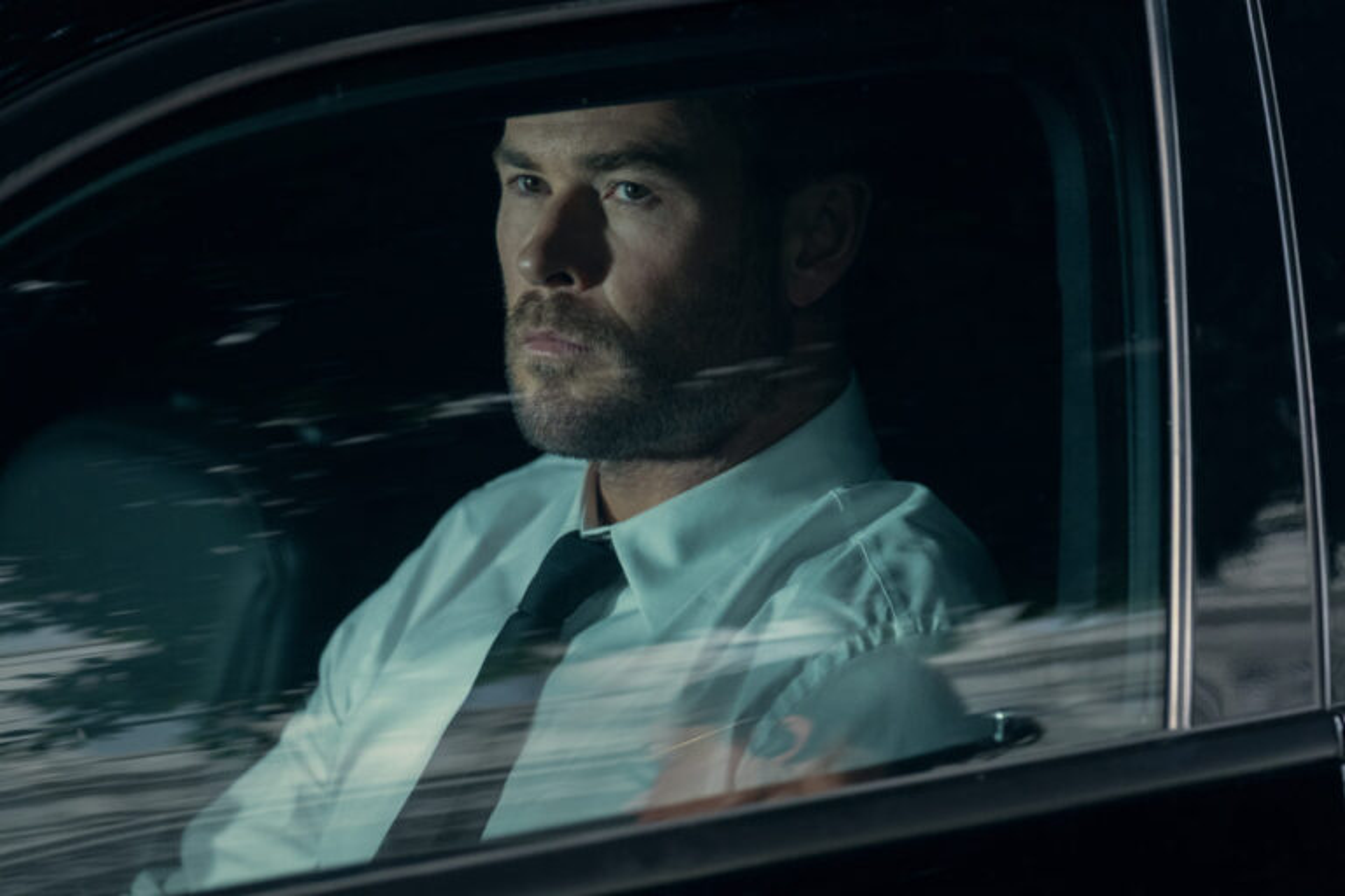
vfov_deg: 6.5
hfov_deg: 9.8
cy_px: 448
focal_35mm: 210
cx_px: 672
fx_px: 7845
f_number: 2.8
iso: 640
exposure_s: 1/160
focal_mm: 140
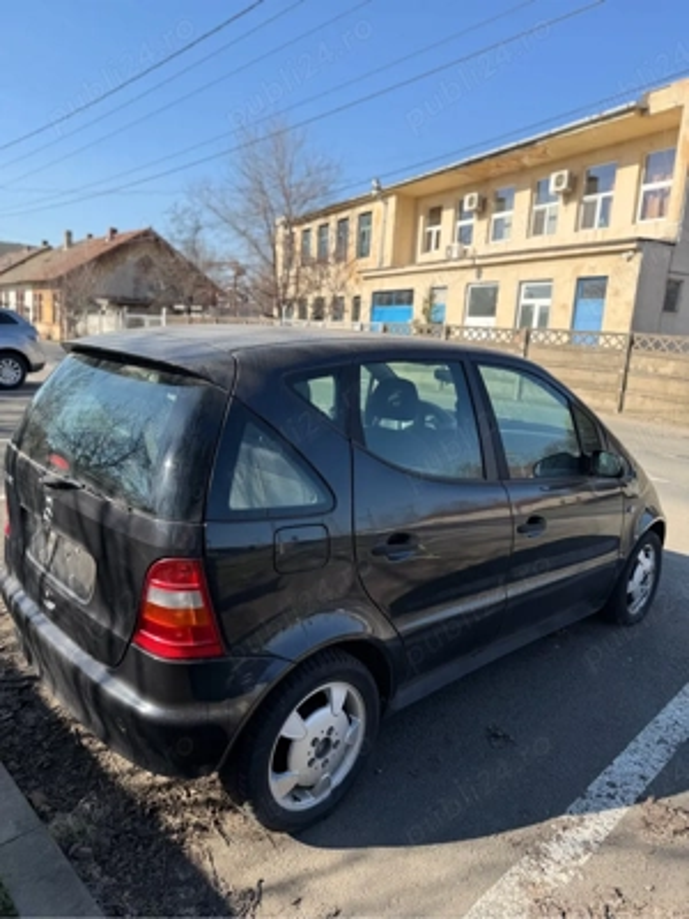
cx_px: 344
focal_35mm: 24
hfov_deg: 56.8
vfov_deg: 71.6
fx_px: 637
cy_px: 460
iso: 80
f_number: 1.78
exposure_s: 1/2445
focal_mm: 6.76
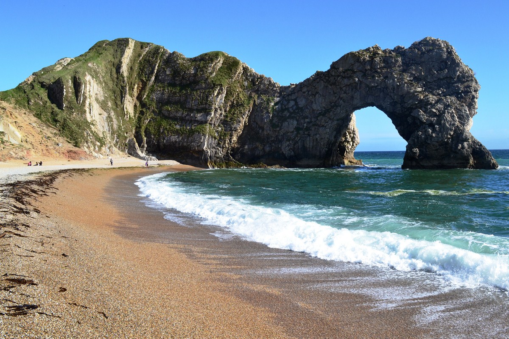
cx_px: 254
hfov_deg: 57.2
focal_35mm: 33
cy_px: 170
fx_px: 467
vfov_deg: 40.0
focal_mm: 22
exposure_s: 1/400
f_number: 11
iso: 400
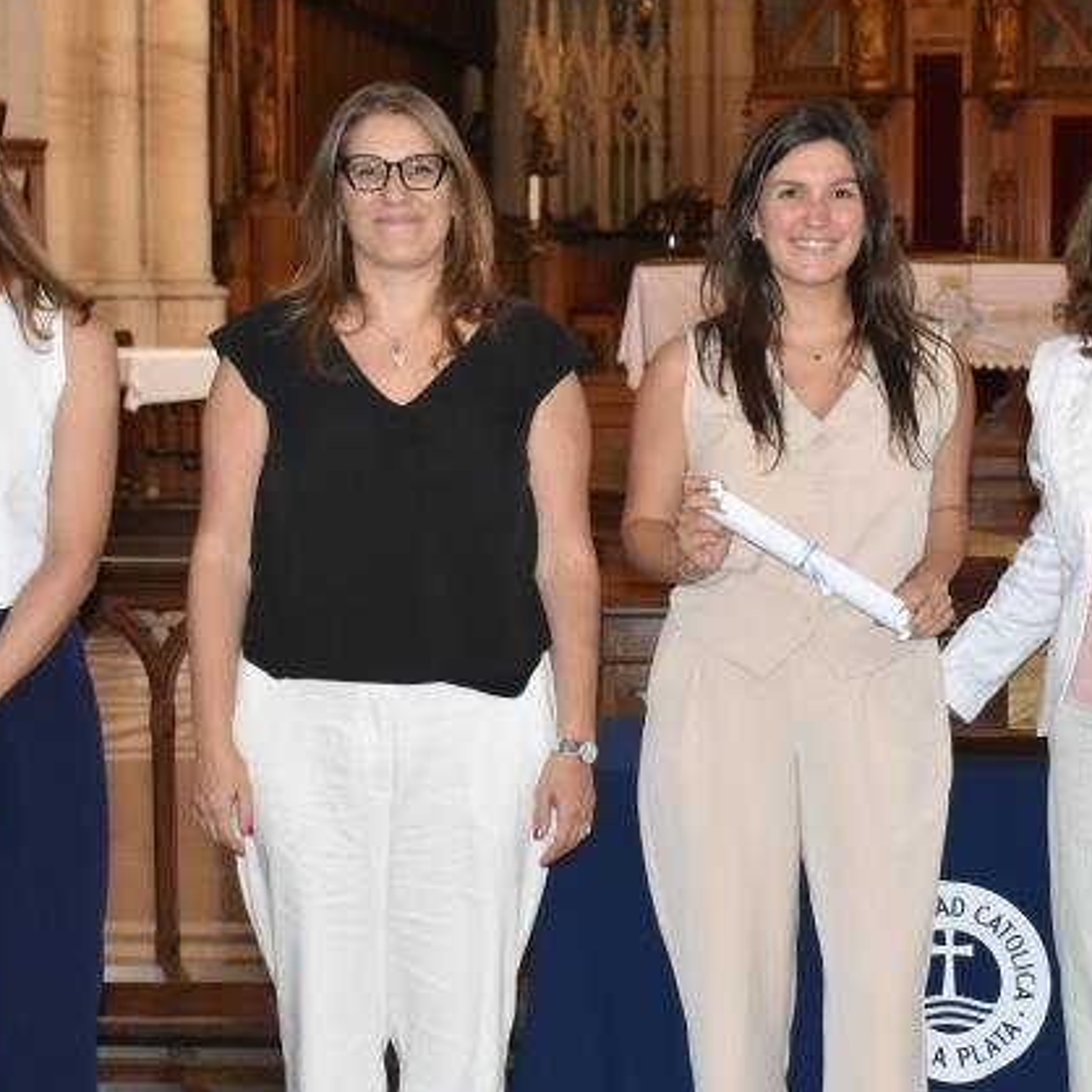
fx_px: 3569
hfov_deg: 17.3
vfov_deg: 17.4
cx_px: 807
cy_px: 610
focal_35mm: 100
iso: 1600
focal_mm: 32
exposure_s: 1/60
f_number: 5.6
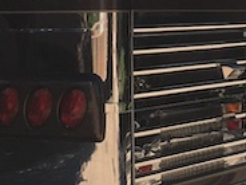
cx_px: 190
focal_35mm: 158
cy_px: 13
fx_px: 1123
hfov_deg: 12.5
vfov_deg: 9.3
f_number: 2.2
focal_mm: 4.15
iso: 25
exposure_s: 1/2404
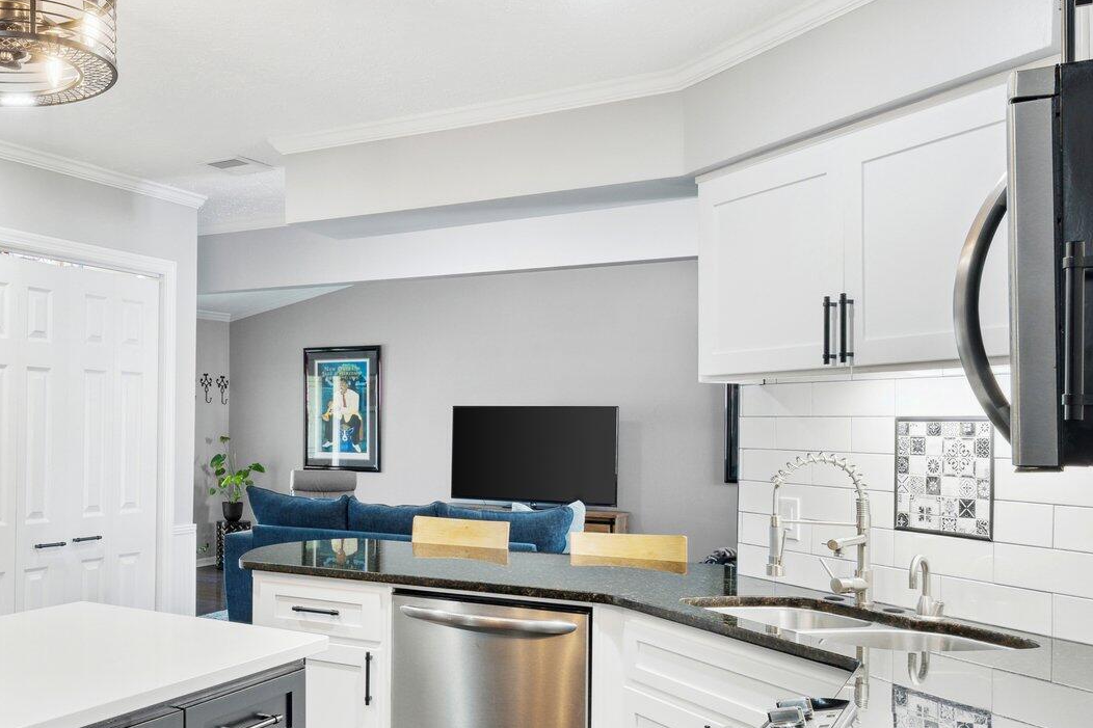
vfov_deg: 35.8
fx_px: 1123
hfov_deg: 47.6
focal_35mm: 37
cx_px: 146
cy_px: 433
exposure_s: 1/4
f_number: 9
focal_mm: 19
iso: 500
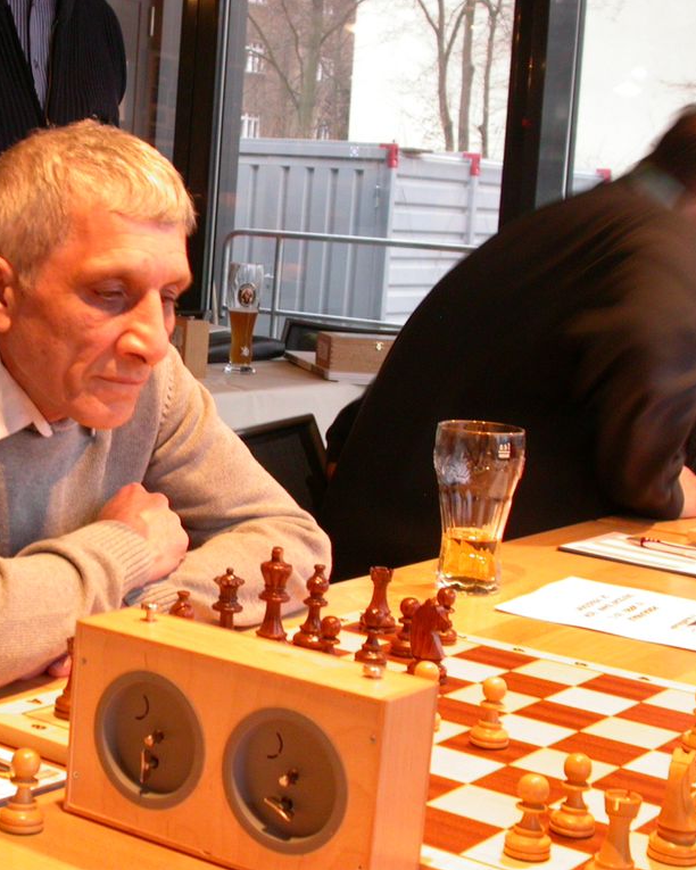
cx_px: 122
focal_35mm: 64
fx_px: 1648
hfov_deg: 23.4
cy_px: 434
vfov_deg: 29.6
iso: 200
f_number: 4.1
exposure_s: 1/10.8
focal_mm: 10.2
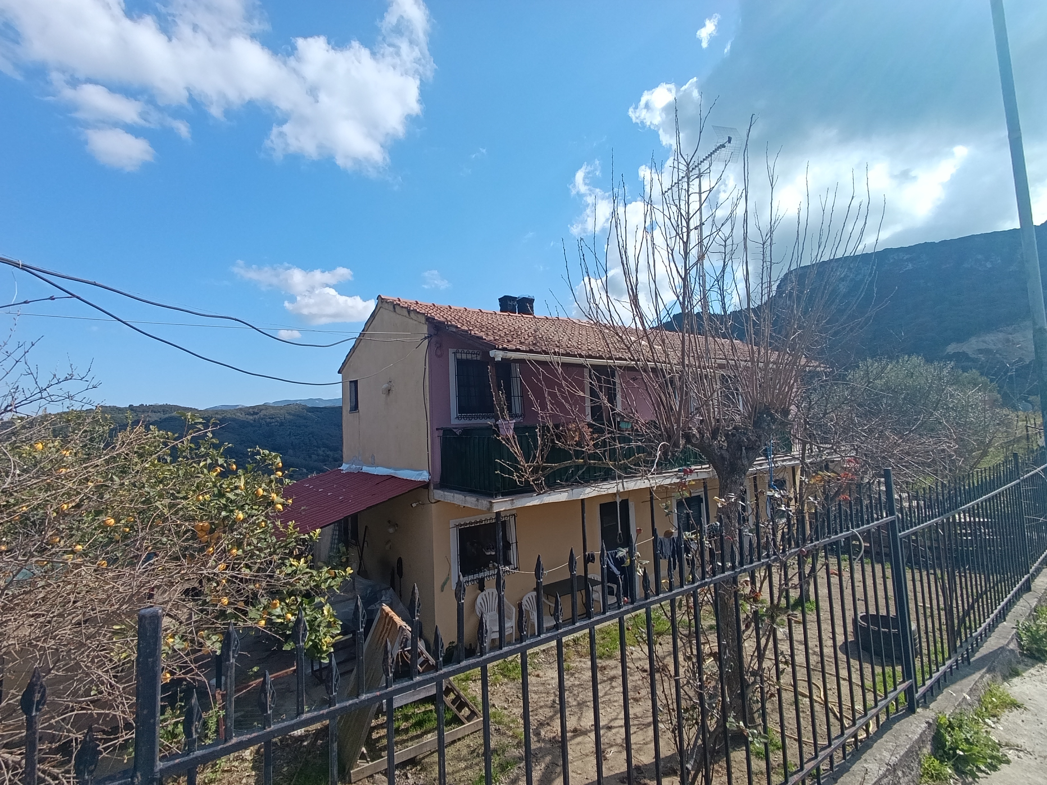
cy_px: 392
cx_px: 524
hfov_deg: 94.5
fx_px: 484
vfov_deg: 78.1
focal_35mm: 16
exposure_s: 1/929
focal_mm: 1.65
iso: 50
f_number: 2.2
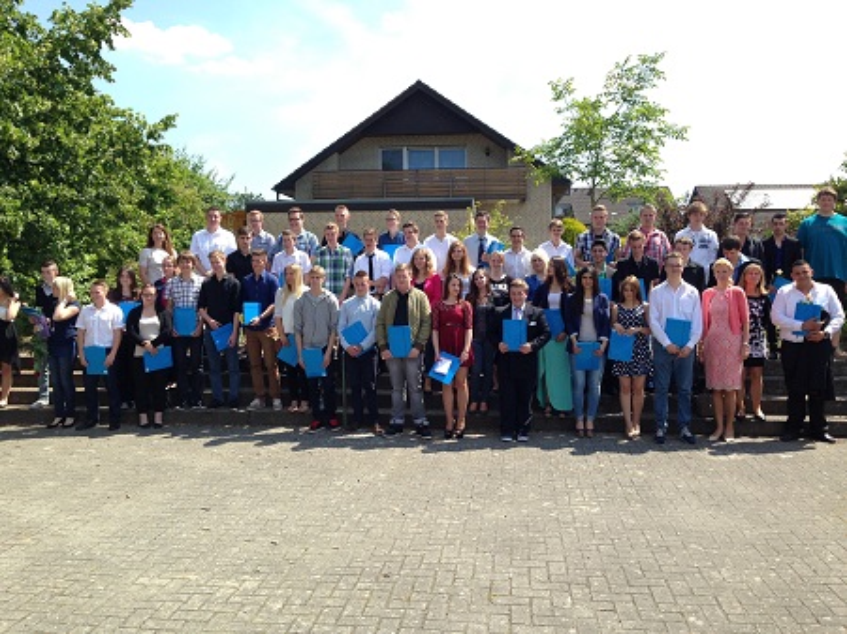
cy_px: 317
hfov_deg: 55.4
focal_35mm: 33
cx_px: 424
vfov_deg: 42.9
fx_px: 807
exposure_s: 1/763
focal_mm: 4.12
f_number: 2.4
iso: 50
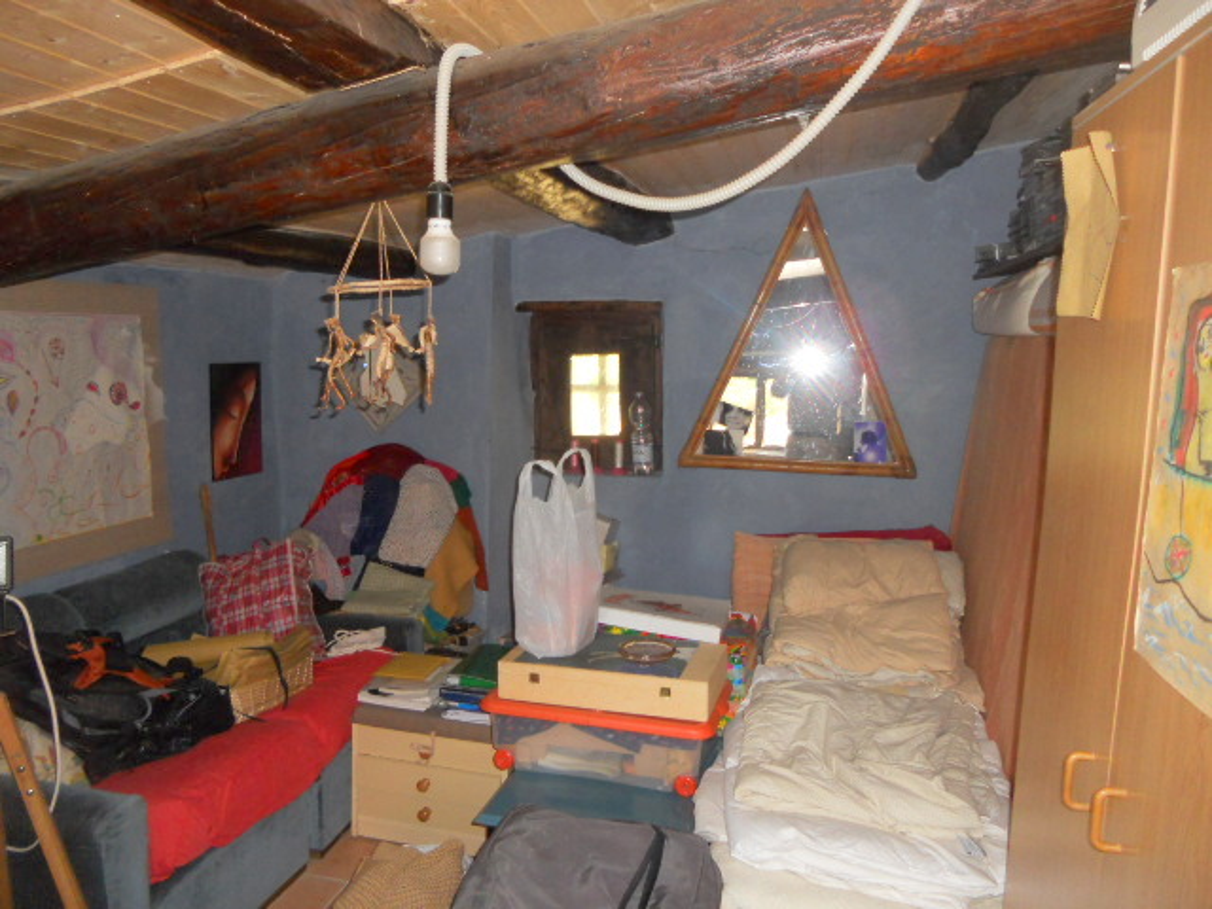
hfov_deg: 65.3
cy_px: 454
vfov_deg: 51.4
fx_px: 945
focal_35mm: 27
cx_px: 606
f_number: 3.2
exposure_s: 1/25
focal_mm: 4.9
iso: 200
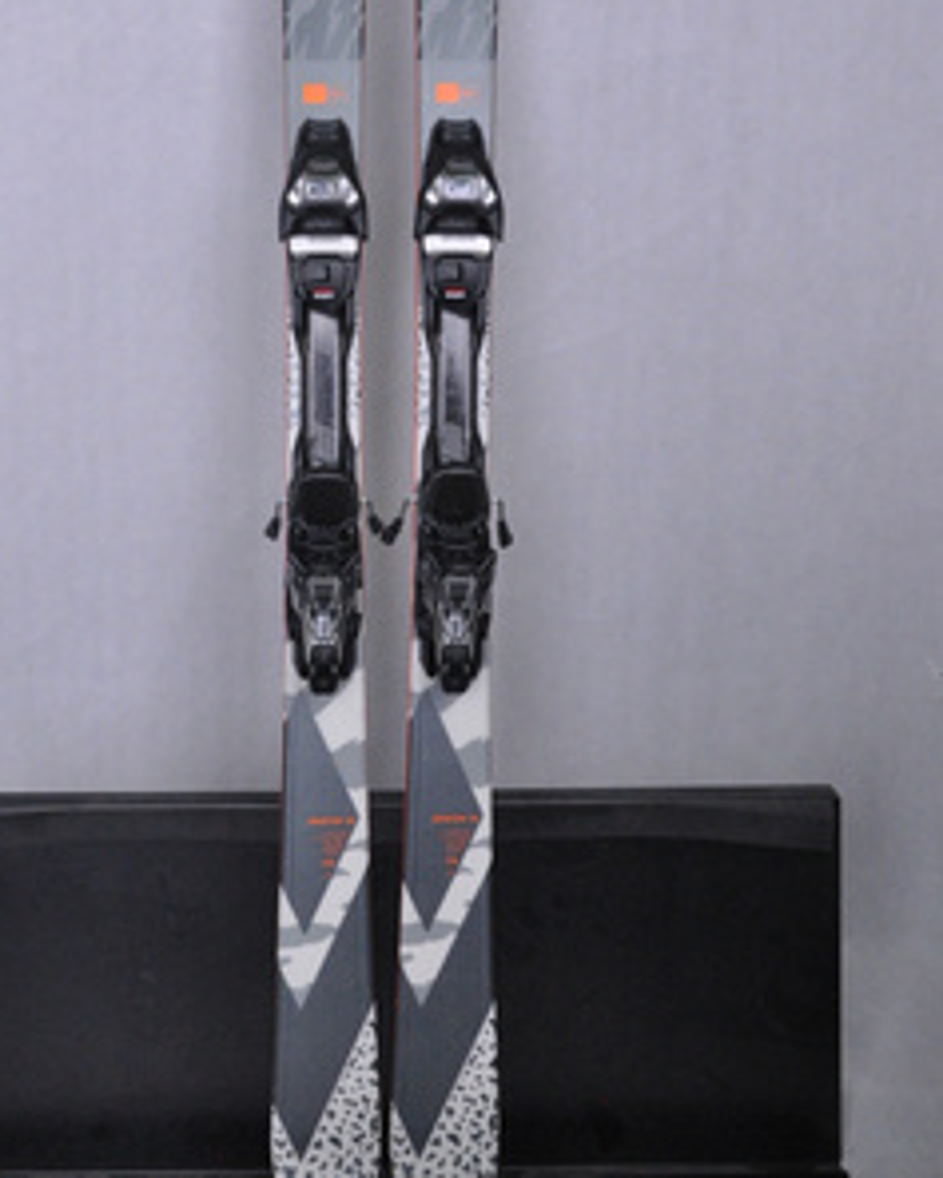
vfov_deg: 38.5
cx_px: 376
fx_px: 1639
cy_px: 287
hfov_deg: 32.0
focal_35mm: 47
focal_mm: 22
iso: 3200
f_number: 8
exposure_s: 1/125
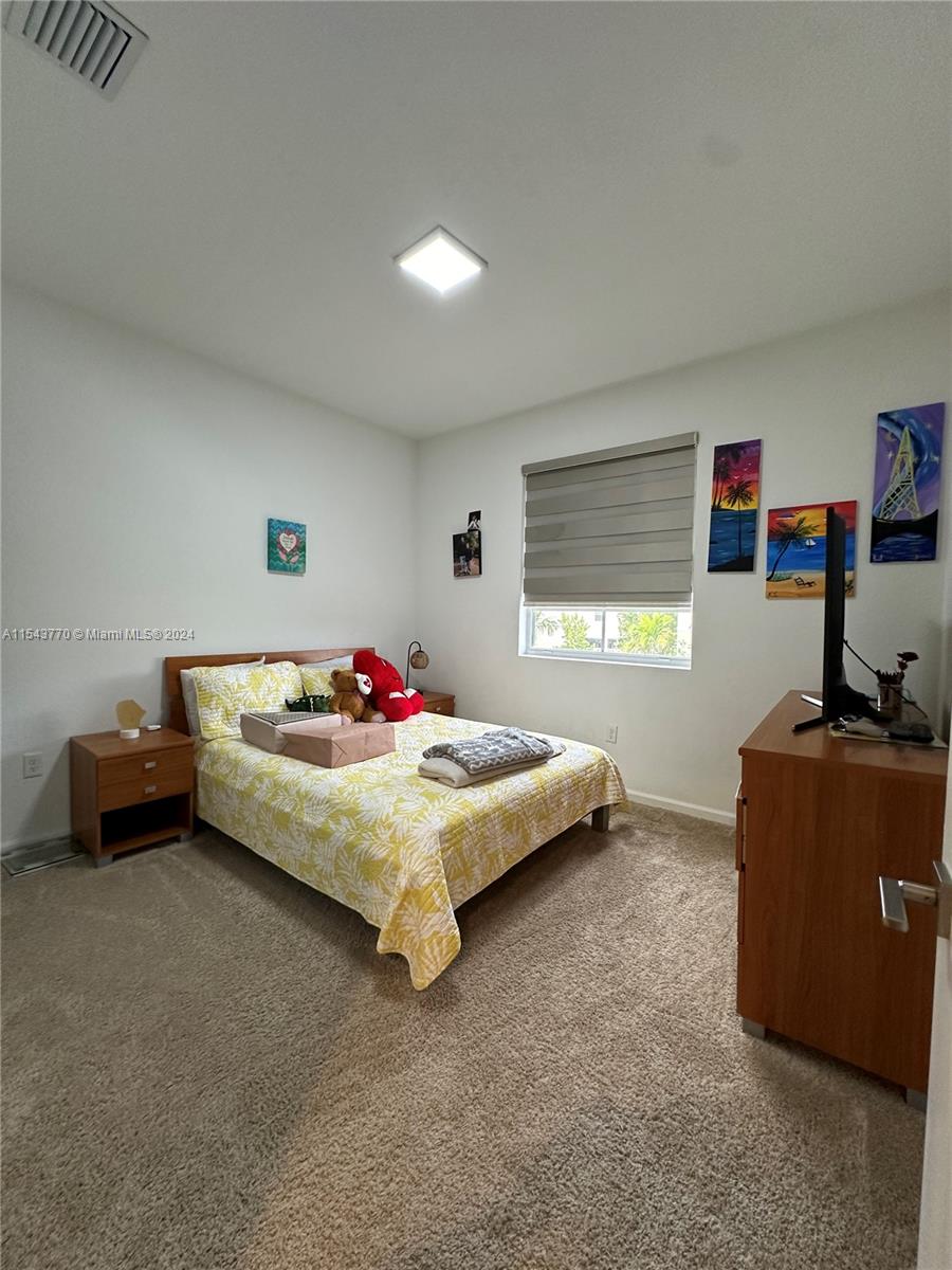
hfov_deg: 85.7
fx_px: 513
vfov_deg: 102.1
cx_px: 476
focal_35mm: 14
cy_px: 635
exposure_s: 1/60
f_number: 2.2
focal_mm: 2.22
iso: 250
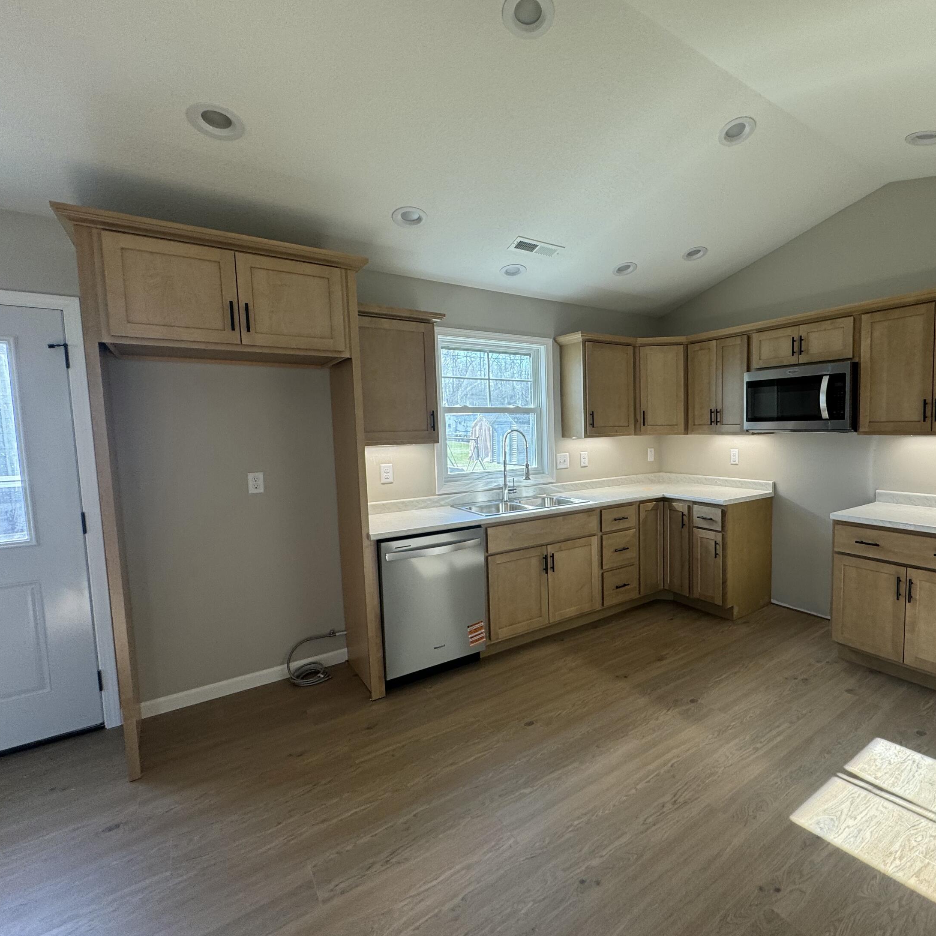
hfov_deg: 82.1
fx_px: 520
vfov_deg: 84.0
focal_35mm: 17
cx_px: 596
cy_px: 467
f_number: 2.2
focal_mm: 2.22
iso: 80
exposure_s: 1/120
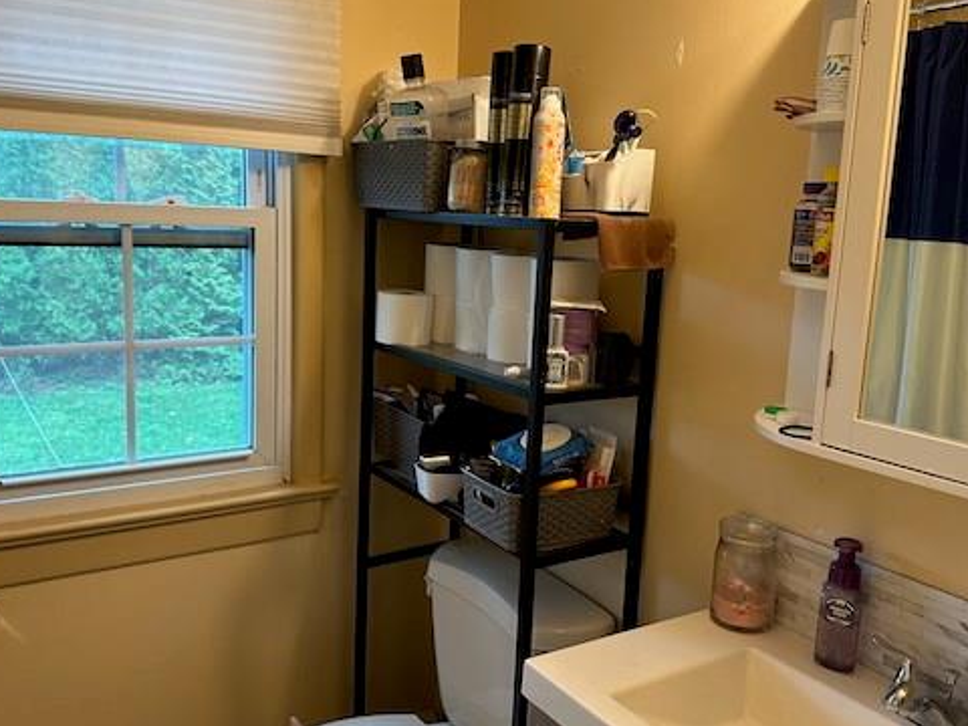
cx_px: 456
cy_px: 343
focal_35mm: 32
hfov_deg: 56.8
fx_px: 895
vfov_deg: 44.1
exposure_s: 1/60
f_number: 1.78
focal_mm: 6.86
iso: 160
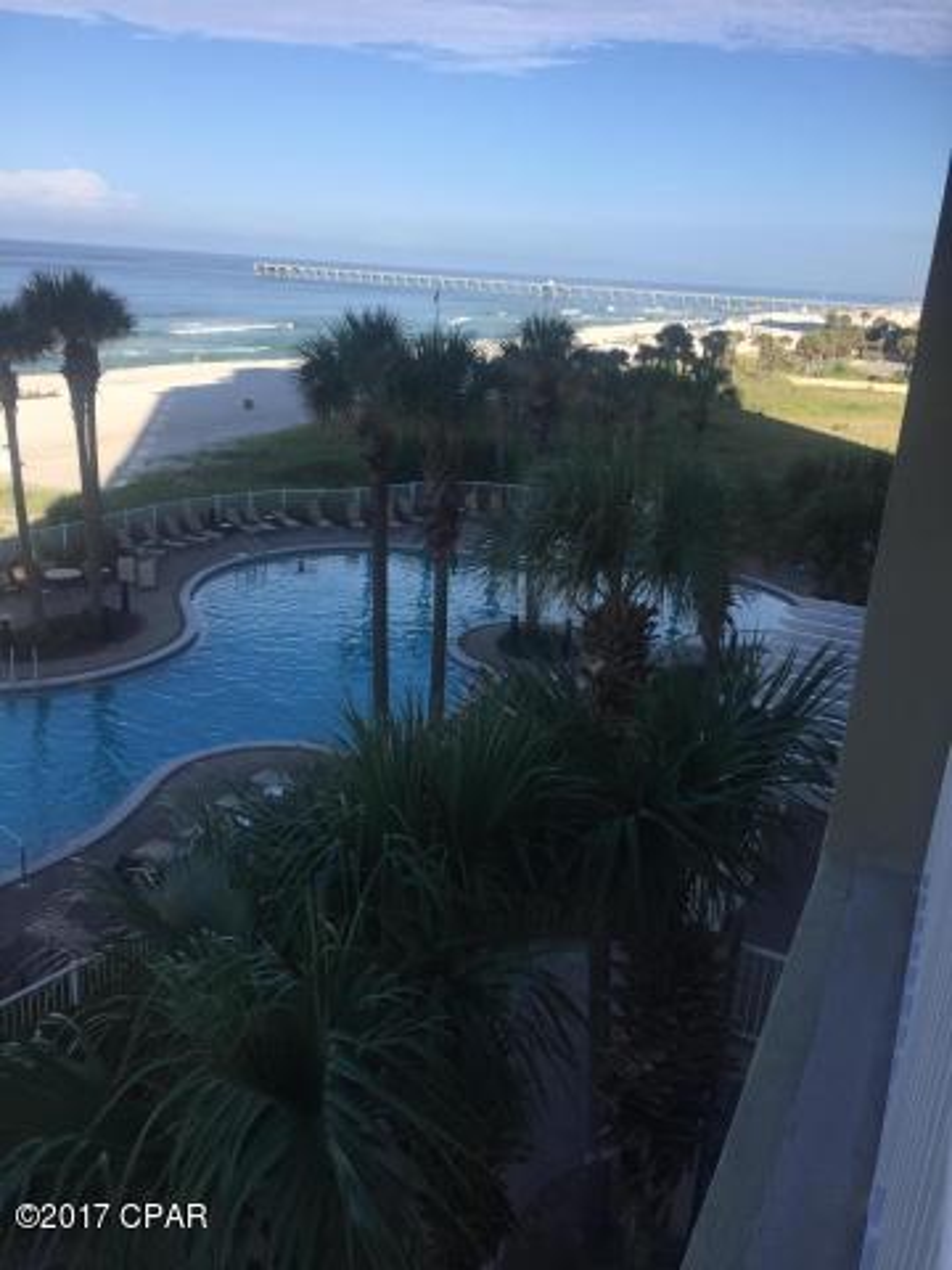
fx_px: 1063
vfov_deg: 61.7
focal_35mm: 29
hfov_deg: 48.2
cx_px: 476
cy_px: 635
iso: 32
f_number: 2.2
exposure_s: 1/1647
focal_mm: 4.15
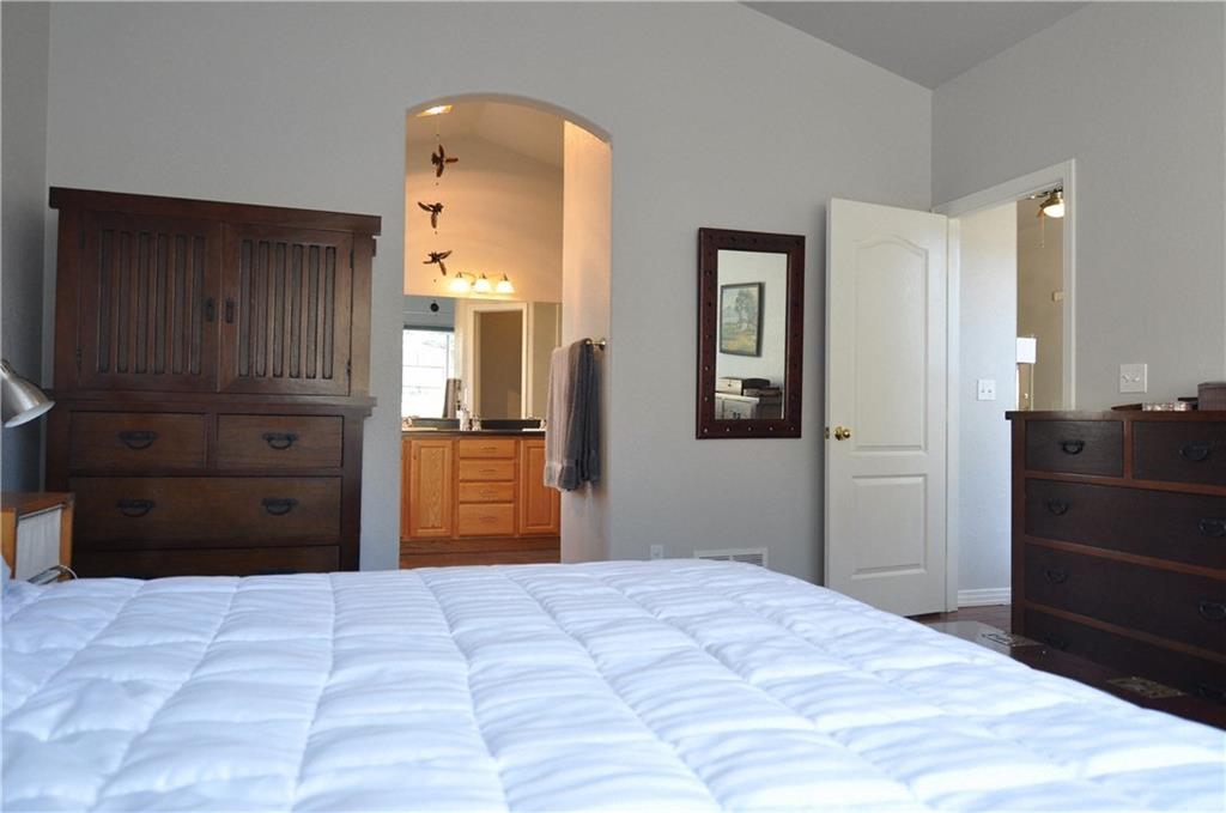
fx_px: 816
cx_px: 613
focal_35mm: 24
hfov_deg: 73.8
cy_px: 406
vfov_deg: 53.0
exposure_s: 1/80
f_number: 4.5
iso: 400
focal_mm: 16
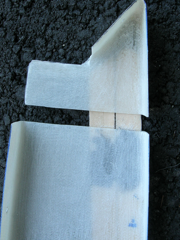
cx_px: 90
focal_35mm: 49
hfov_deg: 29.7
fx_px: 340
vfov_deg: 38.9
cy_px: 105
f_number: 4.8
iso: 64
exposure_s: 1/107
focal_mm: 7.8
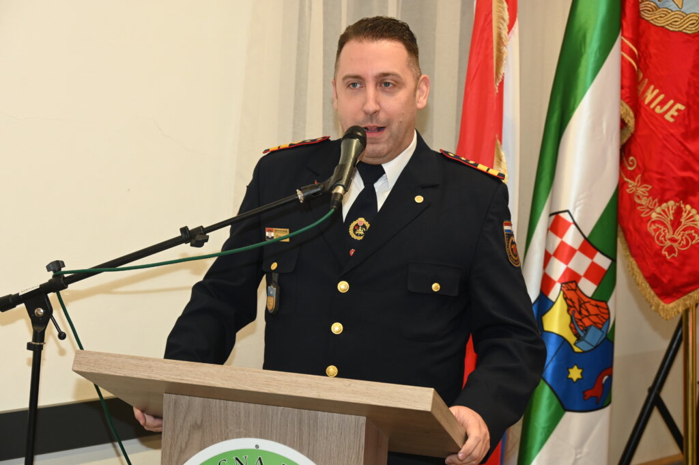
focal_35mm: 64
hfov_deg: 31.4
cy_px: 232
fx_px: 1242
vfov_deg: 21.2
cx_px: 350
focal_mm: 64
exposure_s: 1/60
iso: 2000
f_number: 6
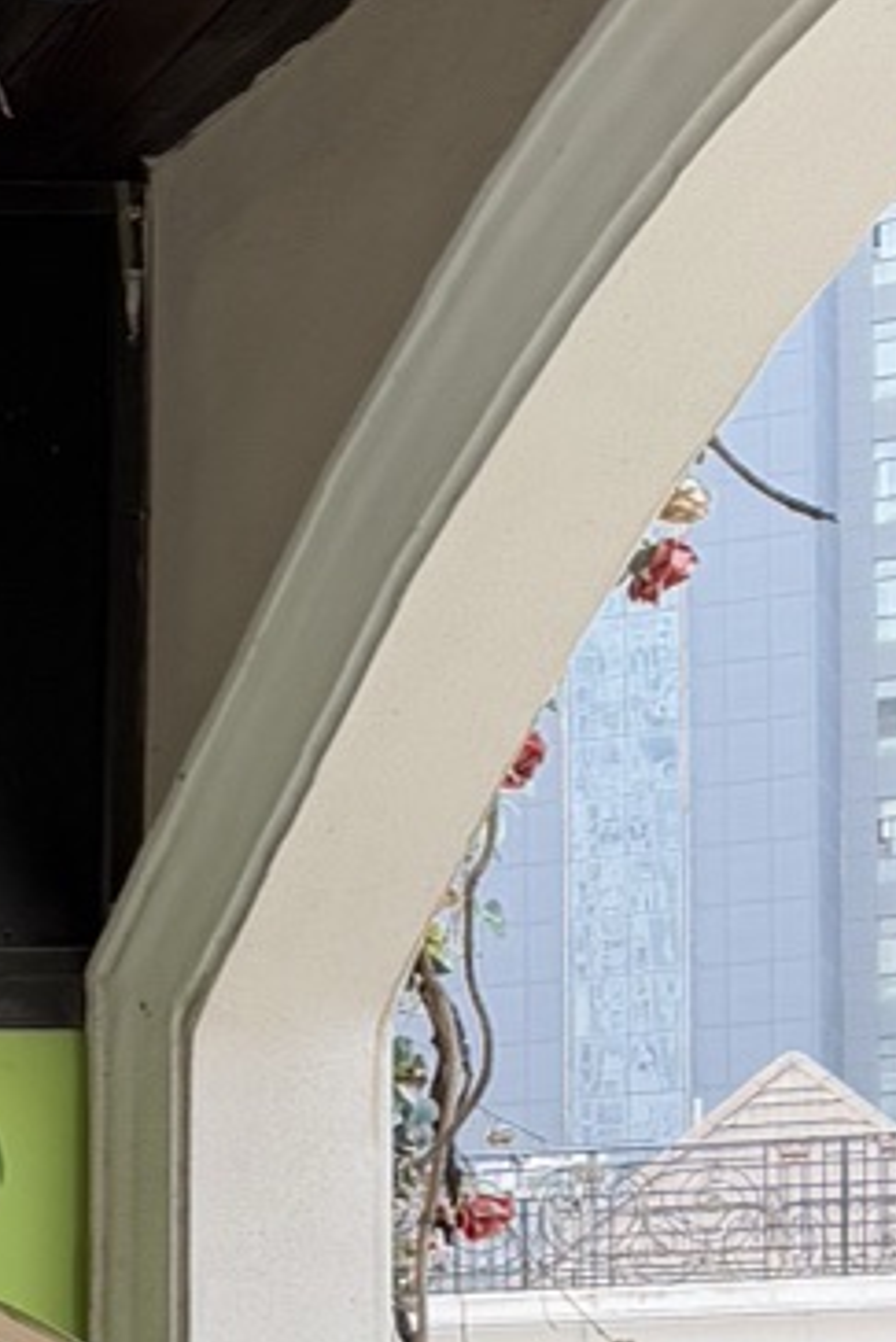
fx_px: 5109
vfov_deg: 14.4
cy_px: 1729
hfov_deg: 8.6
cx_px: -1600
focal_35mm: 137
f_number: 1.78
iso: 80
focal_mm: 6.76
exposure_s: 1/302
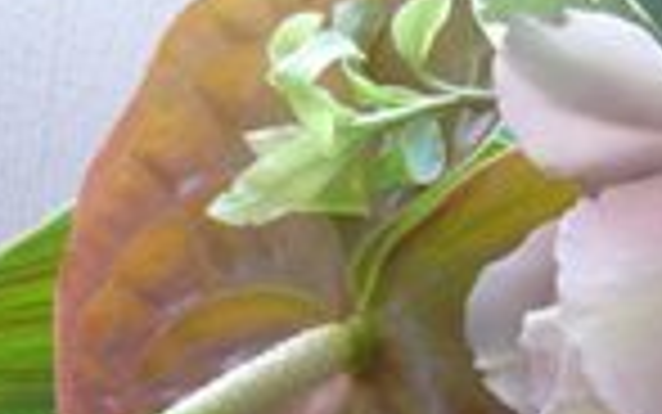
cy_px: 338
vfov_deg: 11.6
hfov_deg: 17.7
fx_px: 2039
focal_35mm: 113
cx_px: 761
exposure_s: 1/40
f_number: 2.8
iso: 200
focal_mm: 5.8
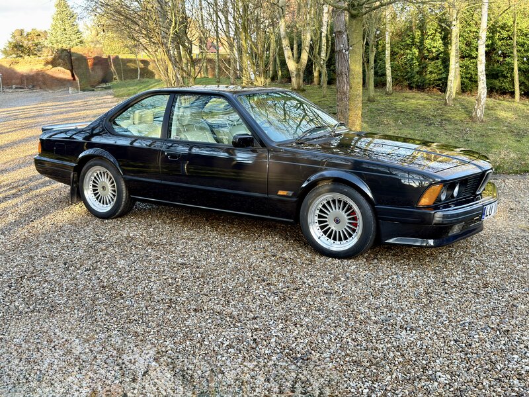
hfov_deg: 47.9
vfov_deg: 36.8
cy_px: 198
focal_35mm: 39
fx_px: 596
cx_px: 264
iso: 64
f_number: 1.78
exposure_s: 1/180
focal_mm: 6.76
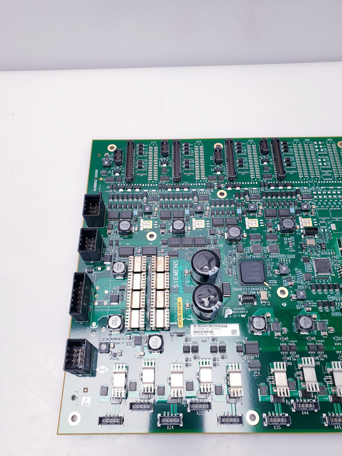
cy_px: 228
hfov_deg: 53.1
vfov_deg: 67.3
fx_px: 343
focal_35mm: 26
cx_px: 171
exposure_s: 1/50
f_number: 2.4
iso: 64
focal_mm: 4.3
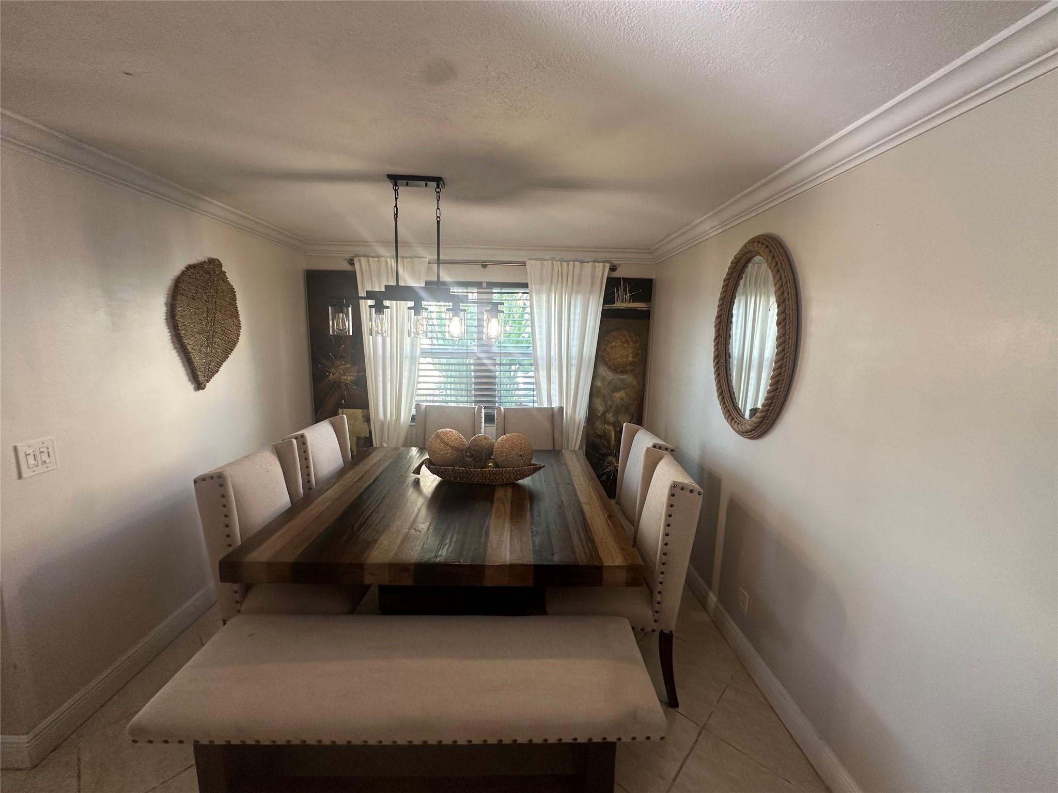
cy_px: 396
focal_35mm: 14
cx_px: 529
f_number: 2.2
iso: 160
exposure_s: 1/60
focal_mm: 2.22
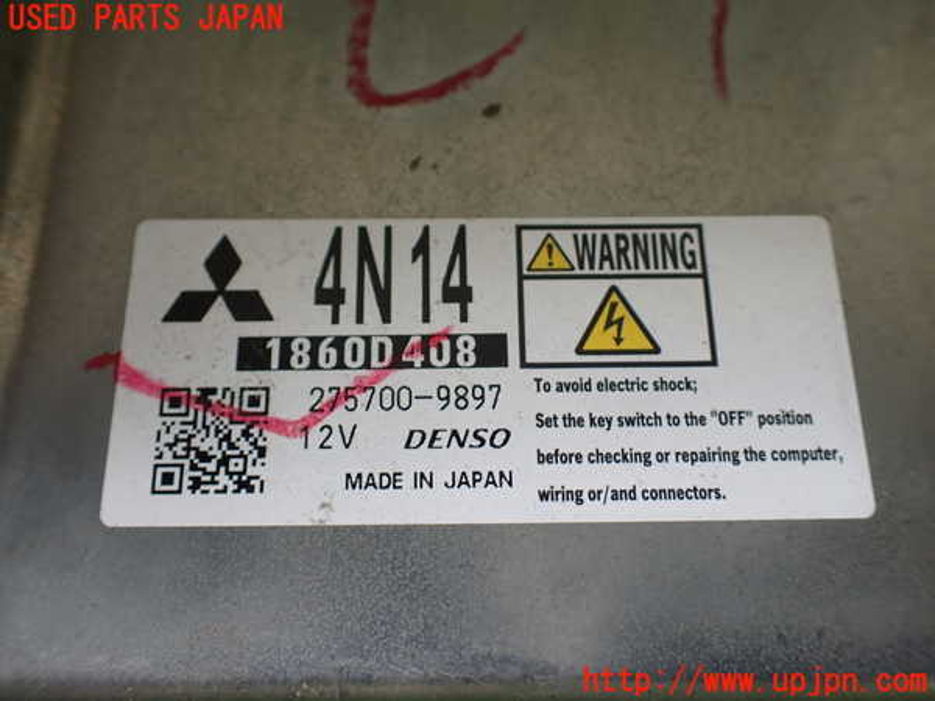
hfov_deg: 60.0
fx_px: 810
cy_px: 350
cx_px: 468
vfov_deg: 46.8
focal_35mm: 30
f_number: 2.3
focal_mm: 5.4
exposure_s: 1/125
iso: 125
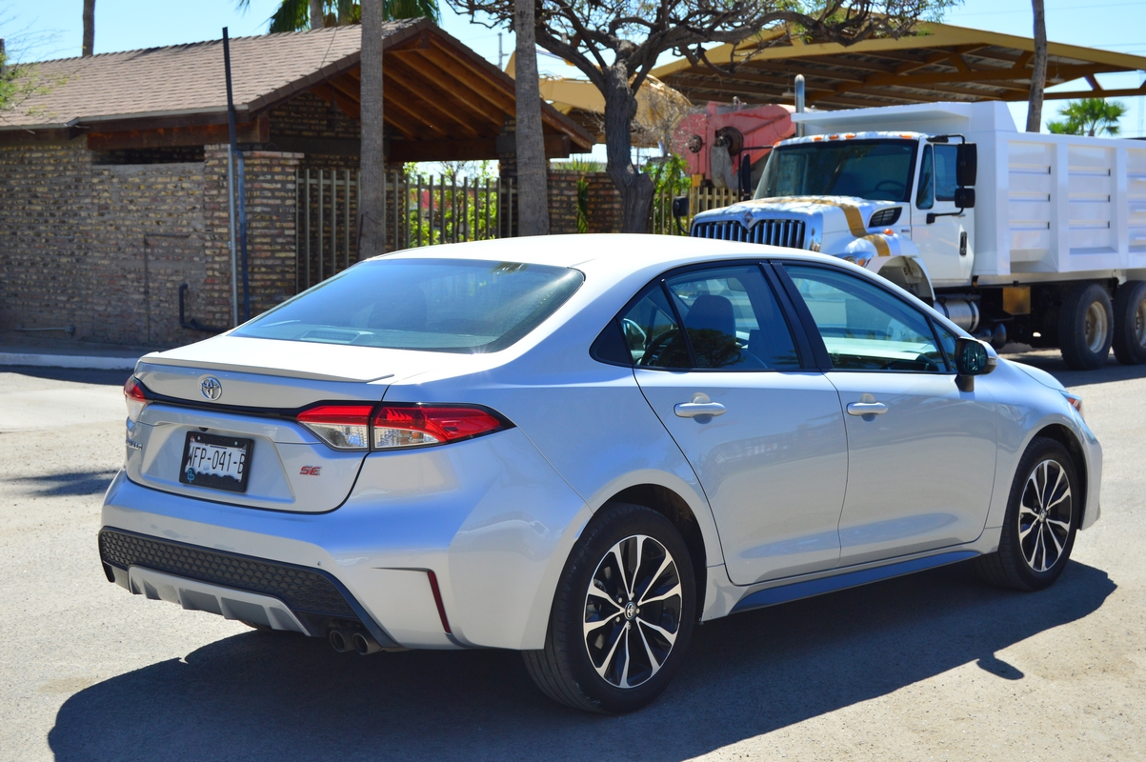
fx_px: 1813
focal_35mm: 57
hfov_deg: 35.1
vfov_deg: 23.7
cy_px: 381
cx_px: 573
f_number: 7.1
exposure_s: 1/500
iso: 200
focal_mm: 38
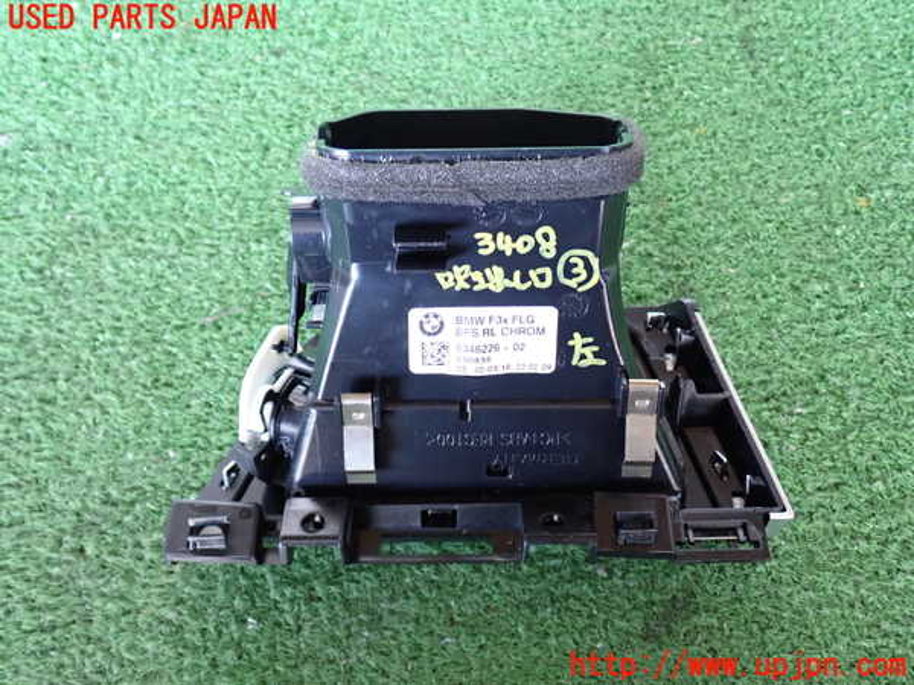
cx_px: 457
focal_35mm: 36
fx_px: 951
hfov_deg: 51.4
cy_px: 342
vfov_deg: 39.7
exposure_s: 1/30
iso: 800
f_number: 2.5
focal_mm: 6.37
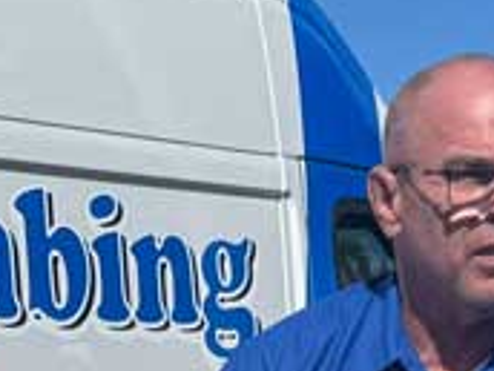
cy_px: 946
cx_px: 236
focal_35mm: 143
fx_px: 2041
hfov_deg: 13.8
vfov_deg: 9.1
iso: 80
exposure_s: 1/9009
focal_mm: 6.76
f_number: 1.78
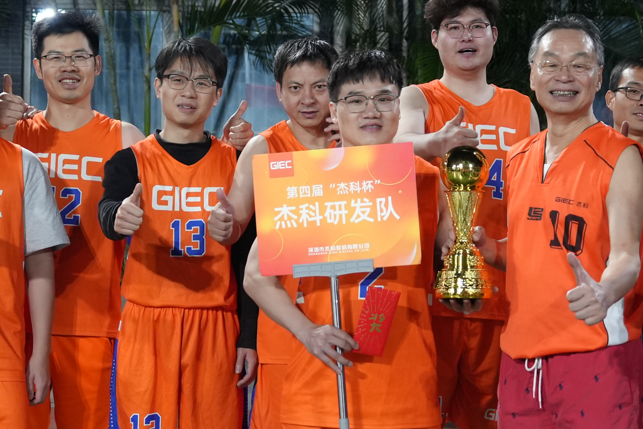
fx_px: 1661
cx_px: 427
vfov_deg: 14.7
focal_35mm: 93
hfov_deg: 21.8
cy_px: 200
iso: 2000
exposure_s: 1/80
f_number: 3.2
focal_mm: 31
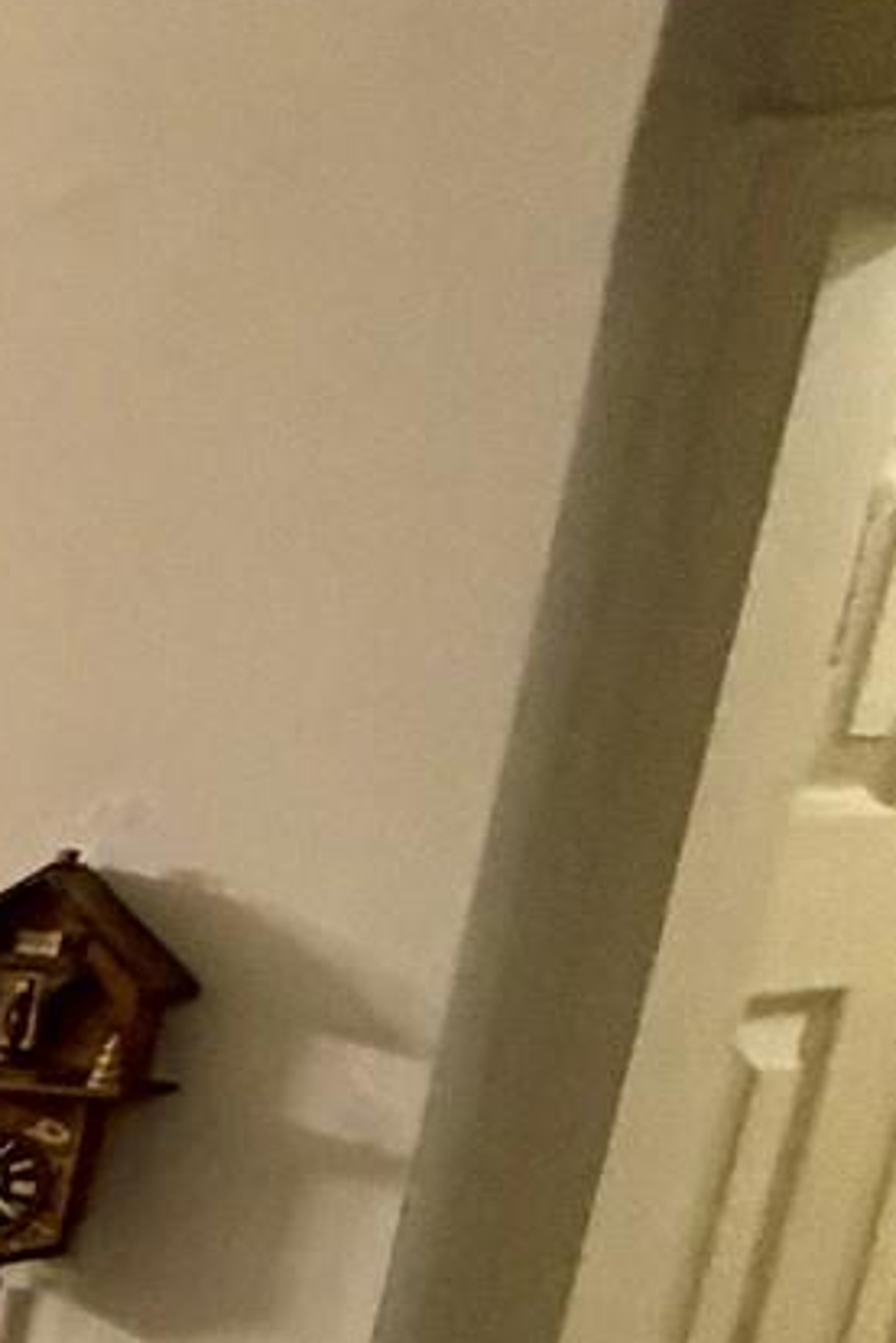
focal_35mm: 72
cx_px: -2380
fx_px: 2688
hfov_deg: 9.1
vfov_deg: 26.3
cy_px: 1408
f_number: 2.2
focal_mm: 2.22
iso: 400
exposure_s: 1/60
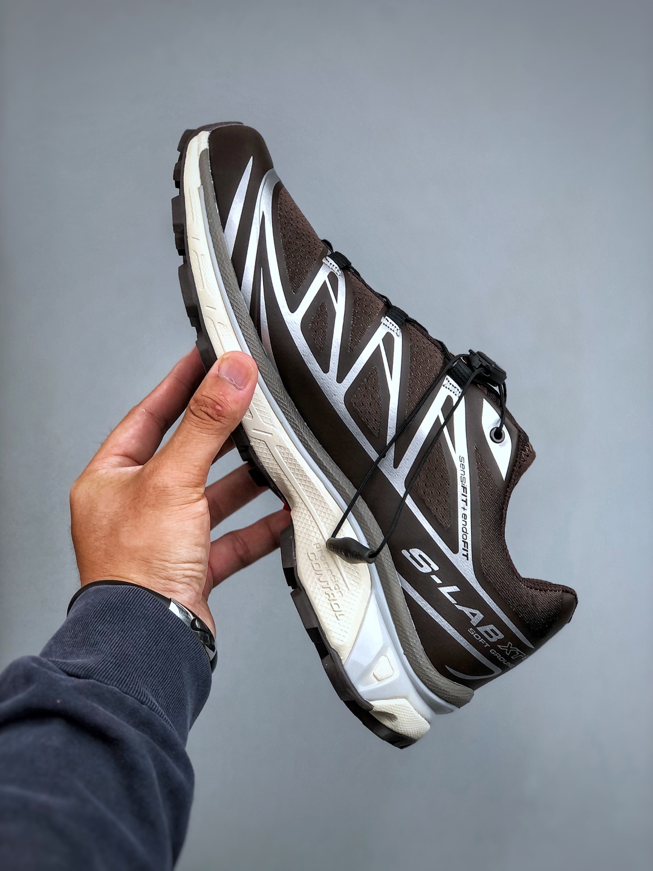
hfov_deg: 25.7
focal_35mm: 57
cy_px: 436
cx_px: 326
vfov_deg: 33.8
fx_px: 1434
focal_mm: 6.6
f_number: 2.8
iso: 20
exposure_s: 1/50
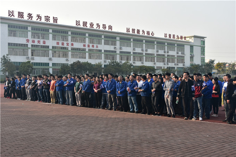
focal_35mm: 45
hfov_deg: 43.6
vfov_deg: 29.9
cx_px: 118
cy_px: 78
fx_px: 295
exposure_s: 1/250
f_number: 6.3
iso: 200
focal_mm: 30
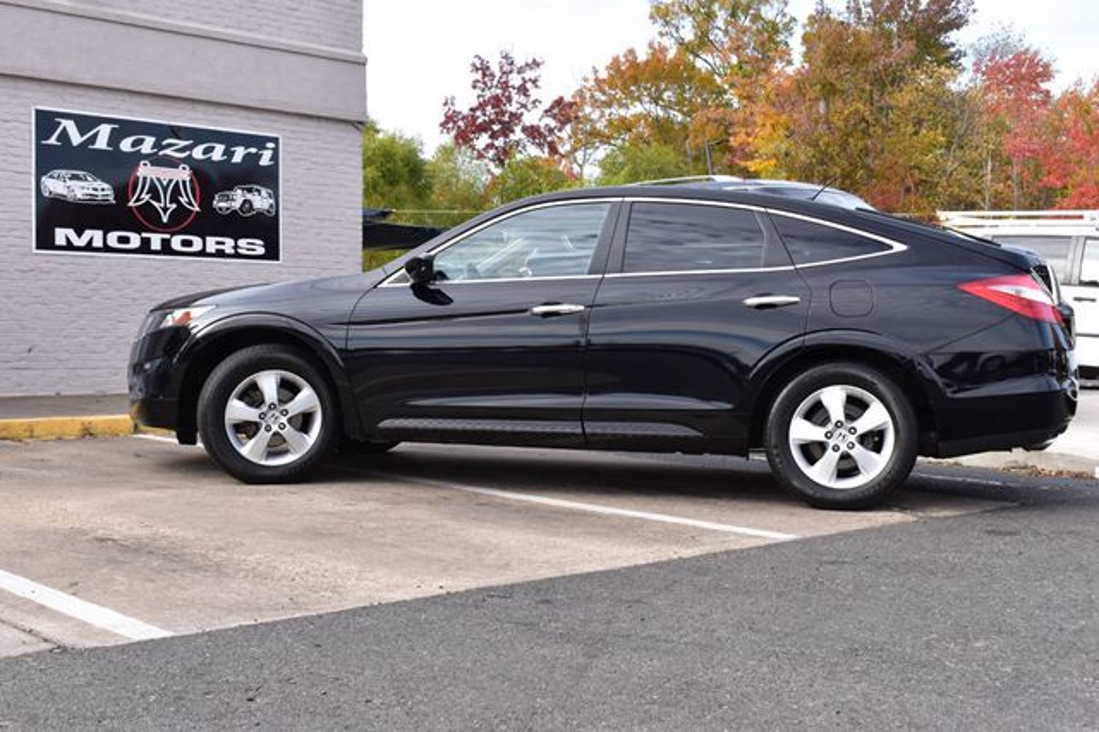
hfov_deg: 43.6
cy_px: 366
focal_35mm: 45
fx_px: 1373
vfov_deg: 29.8
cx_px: 550
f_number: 10
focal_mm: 30
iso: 400
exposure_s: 1/250
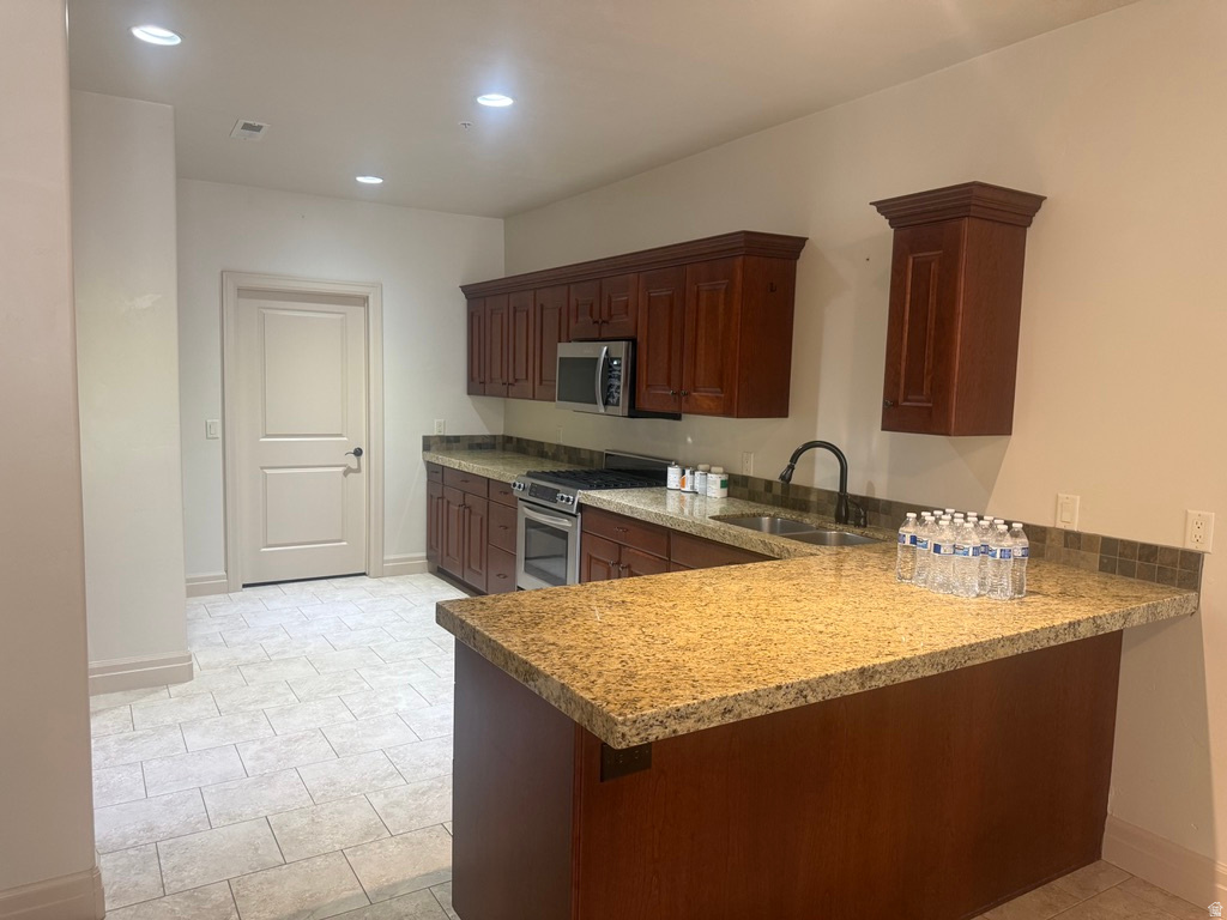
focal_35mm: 24
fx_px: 851
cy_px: 460
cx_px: 614
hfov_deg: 71.6
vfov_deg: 56.8
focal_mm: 6.76
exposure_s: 1/60
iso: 160
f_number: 1.78
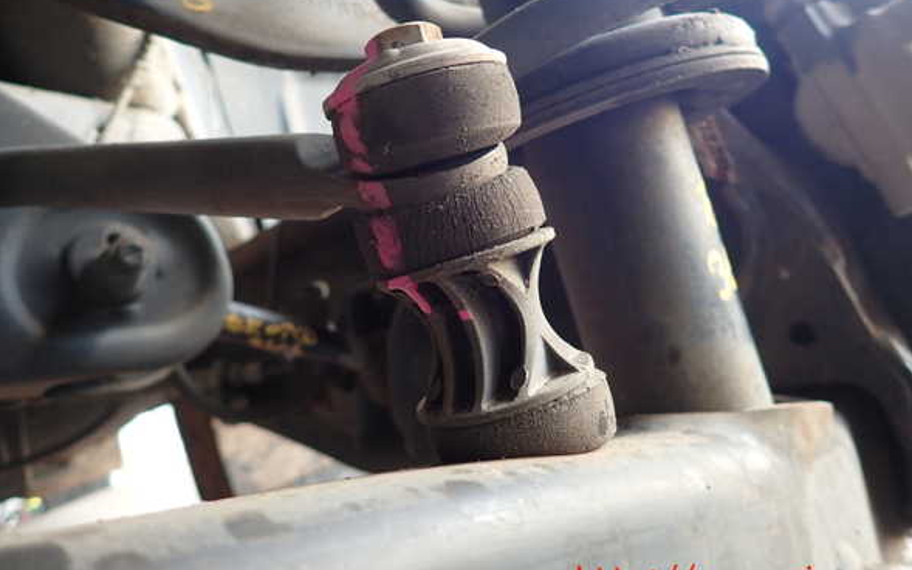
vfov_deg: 45.9
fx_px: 671
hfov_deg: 68.4
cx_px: 461
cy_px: 252
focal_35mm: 27
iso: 200
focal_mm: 4.5
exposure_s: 1/50
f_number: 2
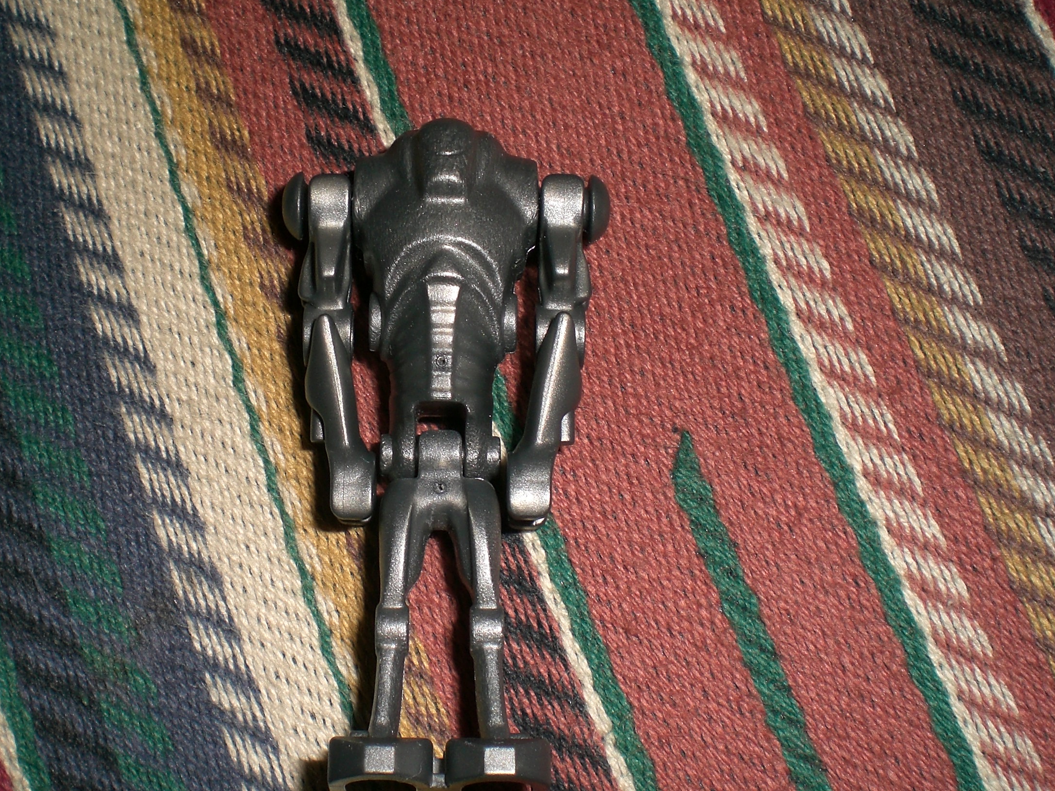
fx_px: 1493
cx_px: 388
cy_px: 454
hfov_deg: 38.6
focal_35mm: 49
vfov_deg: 29.6
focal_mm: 6.3
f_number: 4.4
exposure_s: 1/60
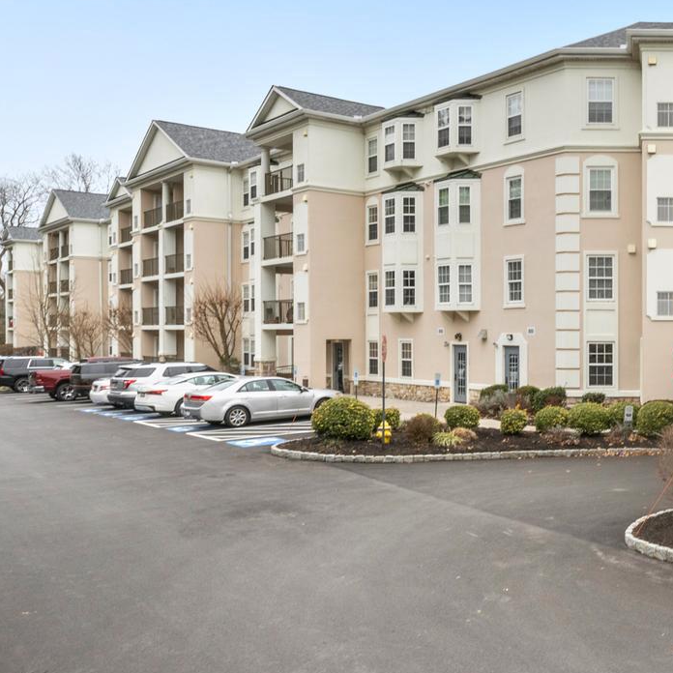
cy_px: 280
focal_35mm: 35
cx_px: 632
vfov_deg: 47.0
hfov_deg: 42.4
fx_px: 770
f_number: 9
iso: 160
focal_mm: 14
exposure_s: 1/30
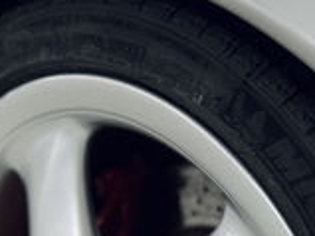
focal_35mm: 116
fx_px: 1055
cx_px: 65
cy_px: 301
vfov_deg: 12.4
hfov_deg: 16.9
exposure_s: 1/50
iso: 200
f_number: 1.78
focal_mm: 6.76
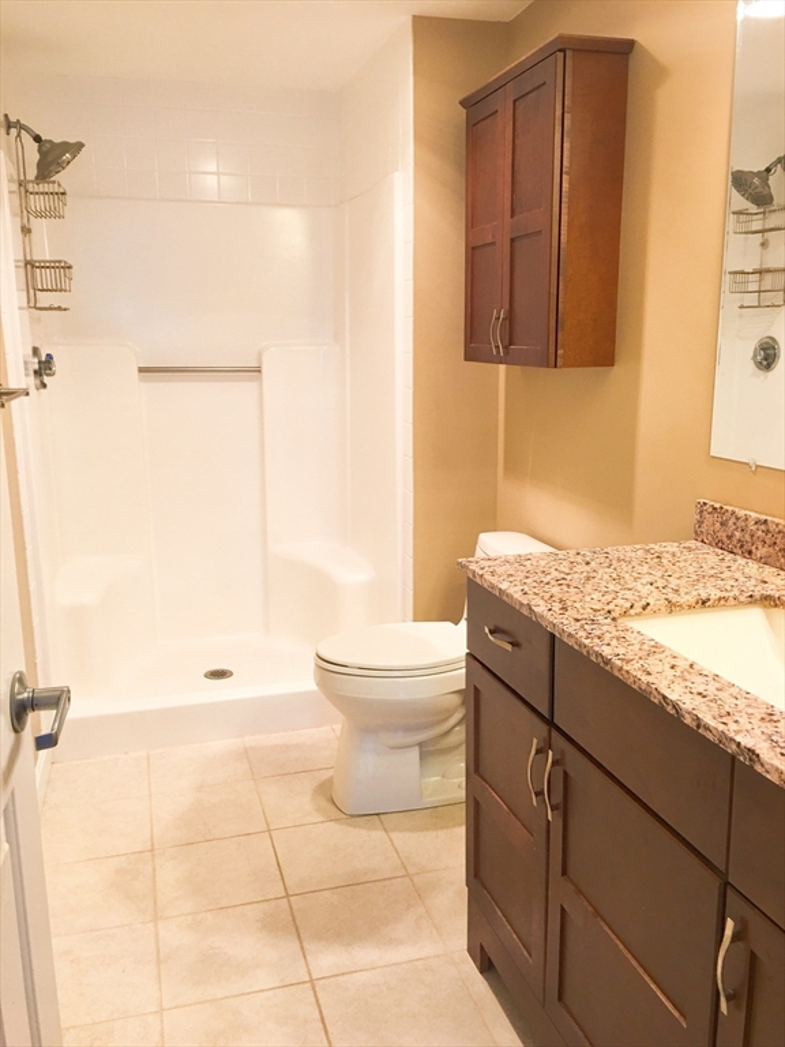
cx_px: 392
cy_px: 524
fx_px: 877
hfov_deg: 48.2
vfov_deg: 61.7
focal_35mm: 29
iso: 40
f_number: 2.2
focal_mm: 4.15
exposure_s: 1/30
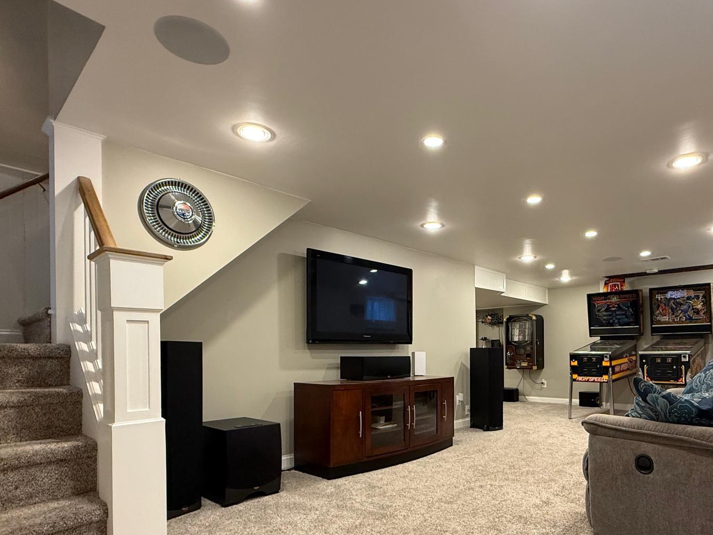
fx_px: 433
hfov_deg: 77.7
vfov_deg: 62.1
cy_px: 350
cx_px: 441
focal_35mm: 21
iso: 400
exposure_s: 1/60
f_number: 2.2
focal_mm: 2.22
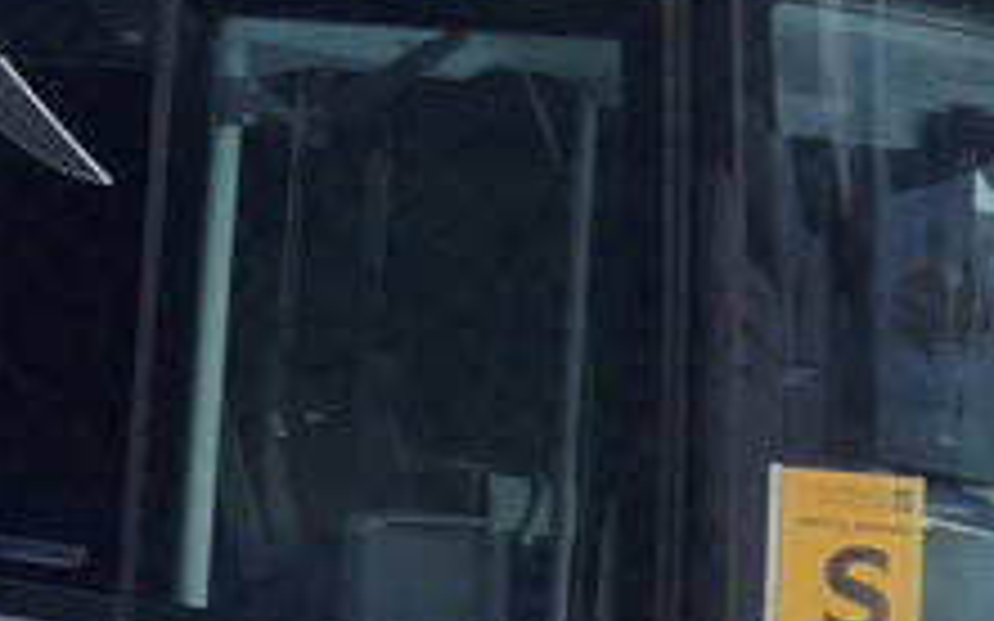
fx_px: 4523
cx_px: -1628
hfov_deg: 10.3
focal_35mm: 167
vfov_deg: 7.7
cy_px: -346
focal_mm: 6
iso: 125
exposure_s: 1/200
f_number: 2.8
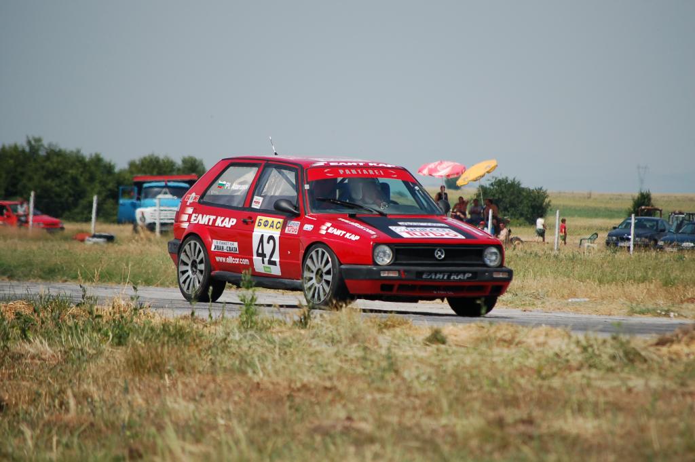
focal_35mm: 300
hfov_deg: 6.9
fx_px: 5787
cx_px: 348
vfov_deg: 4.6
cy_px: 231
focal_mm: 200
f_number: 5.6
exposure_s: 1/1250
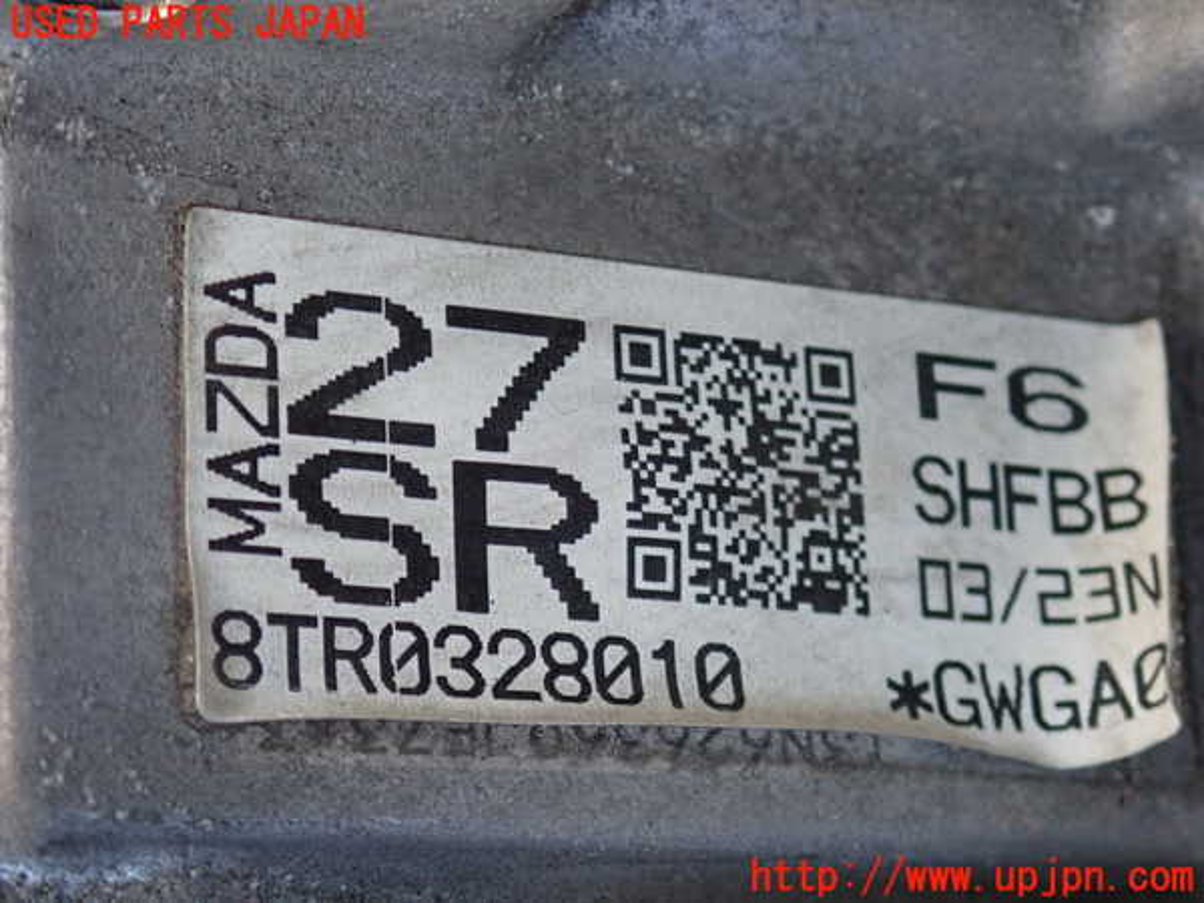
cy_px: 452
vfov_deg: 15.7
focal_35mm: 94
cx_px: 602
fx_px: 3269
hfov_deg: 20.9
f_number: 4.7
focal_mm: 16.79
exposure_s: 1/80
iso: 800
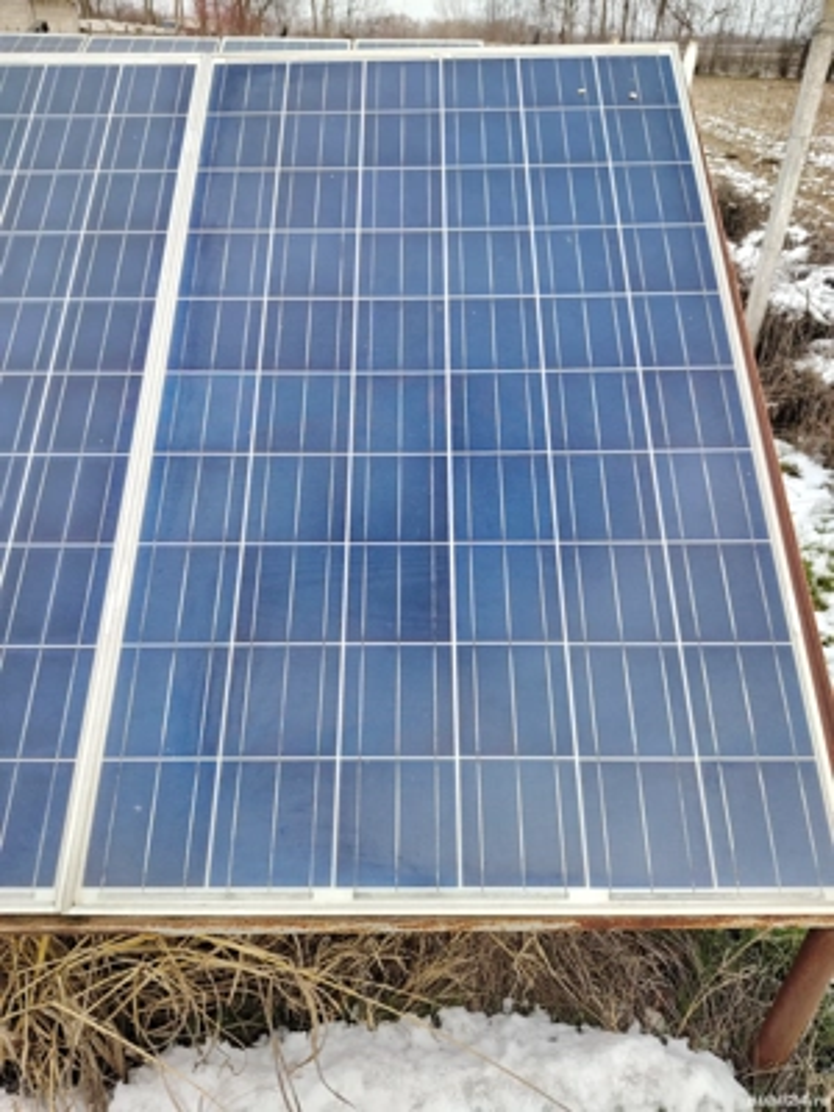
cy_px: 556
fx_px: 771
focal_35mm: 24
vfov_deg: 71.6
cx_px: 417
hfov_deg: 56.8
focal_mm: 5.25
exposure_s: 1/900
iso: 288
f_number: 1.75
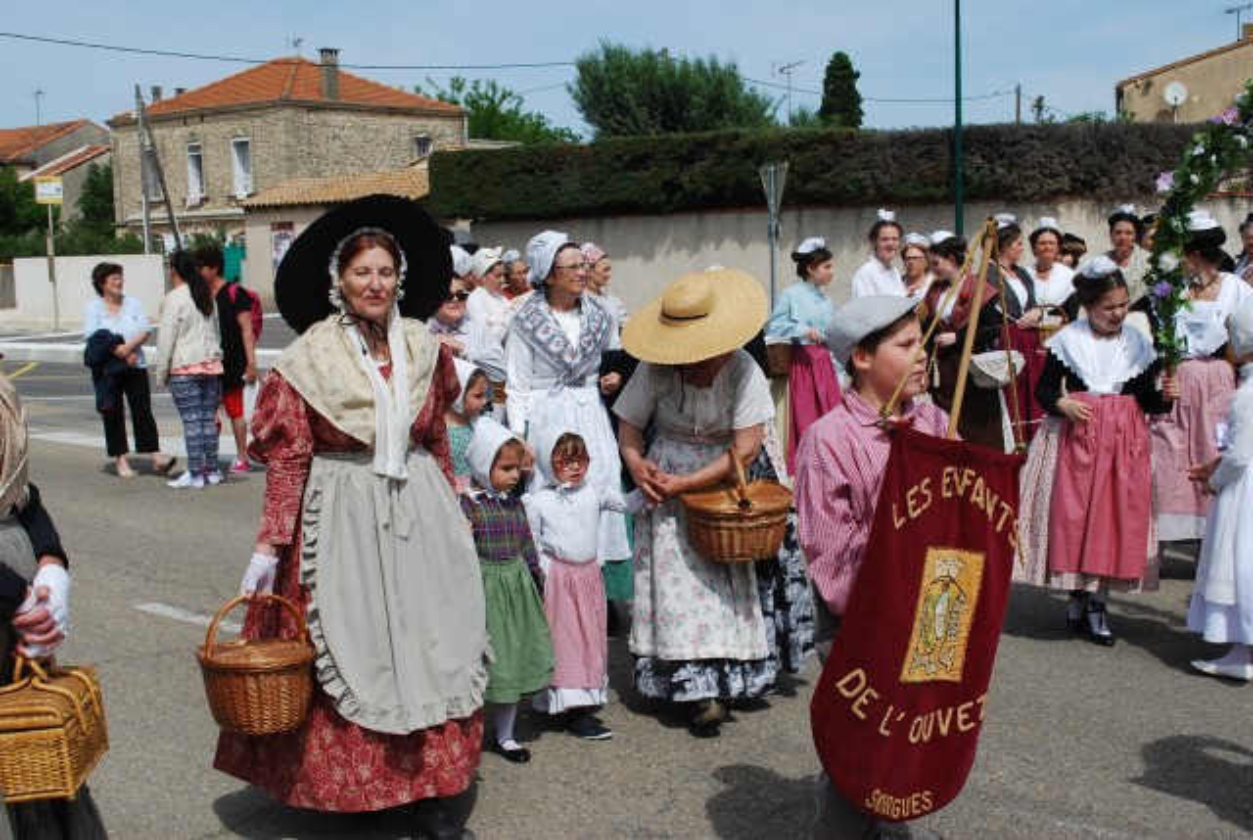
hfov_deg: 43.5
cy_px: 420
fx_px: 1569
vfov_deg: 30.0
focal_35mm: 45
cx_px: 626
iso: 100
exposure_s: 1/250
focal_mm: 30
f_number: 8
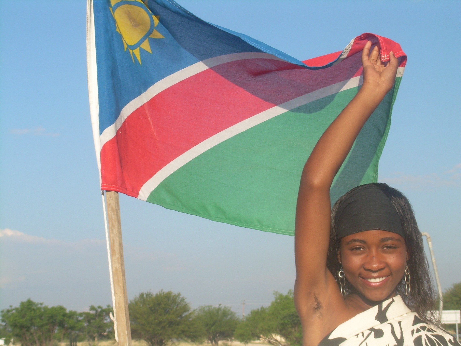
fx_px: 1358
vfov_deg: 14.5
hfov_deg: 19.3
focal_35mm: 102
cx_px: 230
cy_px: 173
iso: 50
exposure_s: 1/162
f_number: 7.6
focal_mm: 17.5
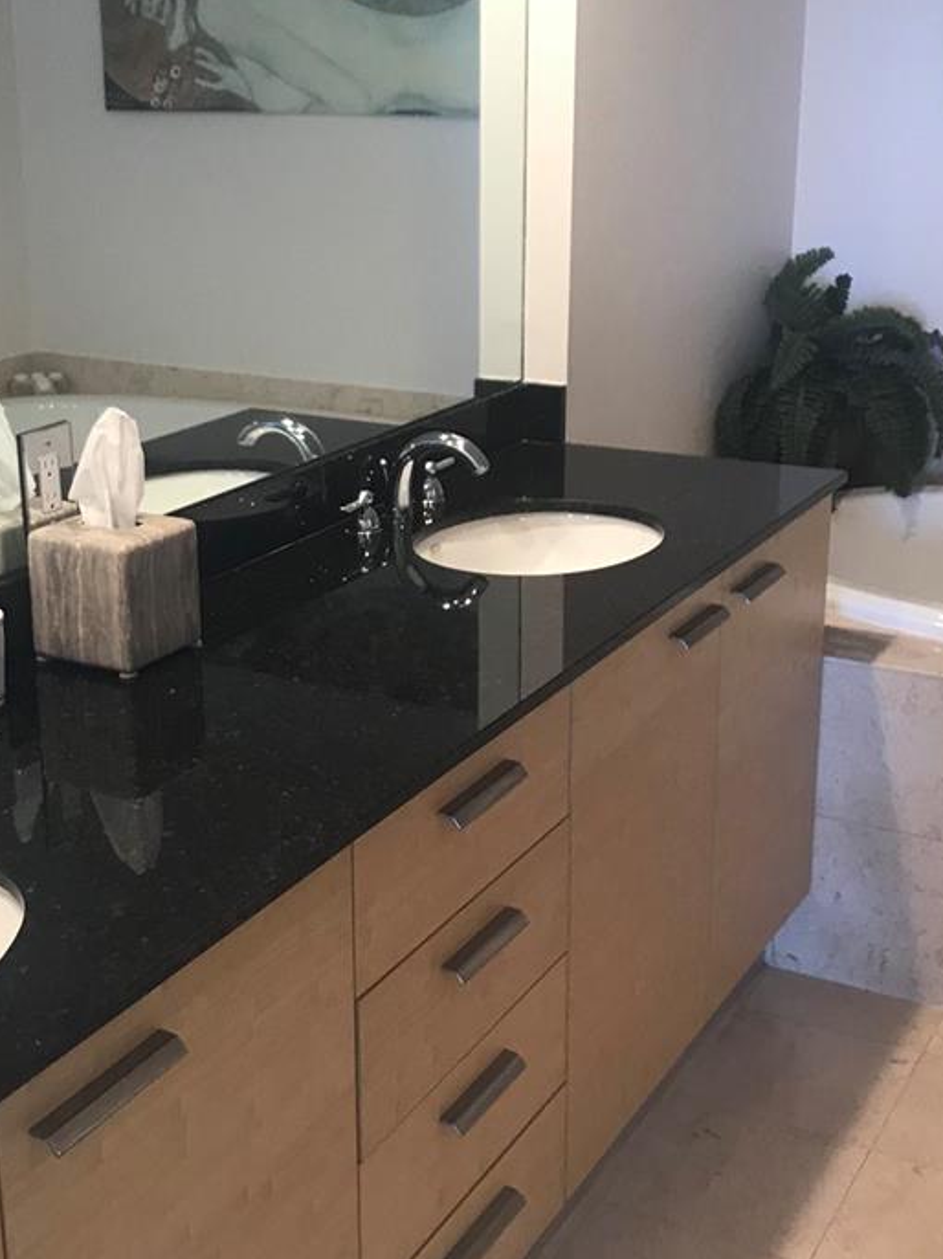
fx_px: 1781
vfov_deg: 38.9
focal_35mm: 49
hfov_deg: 29.6
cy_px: 613
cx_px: 372
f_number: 1.8
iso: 40
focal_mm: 3.99
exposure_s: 1/17
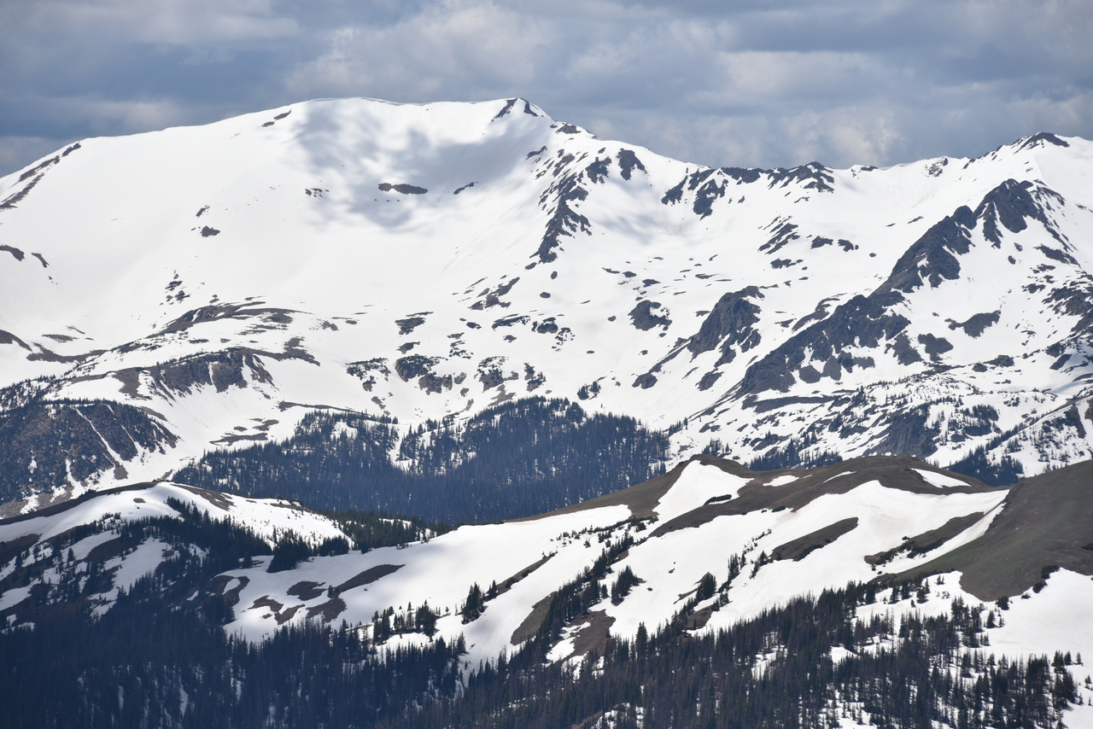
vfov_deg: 6.0
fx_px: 6984
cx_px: 546
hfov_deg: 8.9
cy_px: 364
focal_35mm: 230
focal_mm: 230
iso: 100
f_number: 10
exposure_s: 1/500
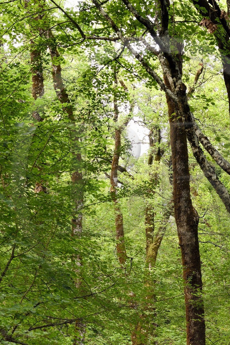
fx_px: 1026
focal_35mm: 107
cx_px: 153
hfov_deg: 12.8
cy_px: 180
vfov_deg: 19.1
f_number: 7.1
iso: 800
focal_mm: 50
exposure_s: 1/30
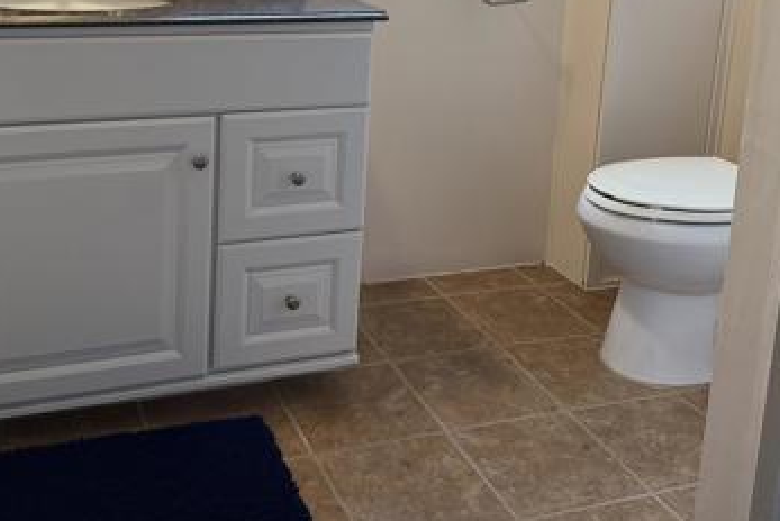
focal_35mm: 46
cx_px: 335
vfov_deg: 28.1
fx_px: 997
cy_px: 45
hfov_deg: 42.6
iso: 200
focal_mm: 6.76
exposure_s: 1/122
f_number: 1.78
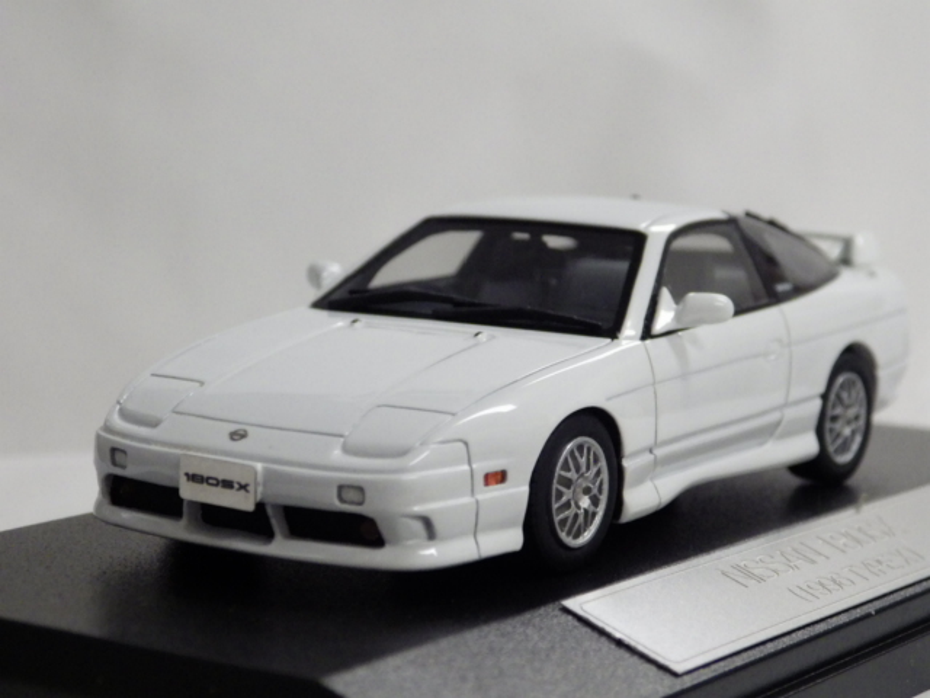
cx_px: 465
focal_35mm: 103
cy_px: 349
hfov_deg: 19.1
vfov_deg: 14.4
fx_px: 2767
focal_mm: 18.4
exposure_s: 1/60
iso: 800
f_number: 4.6
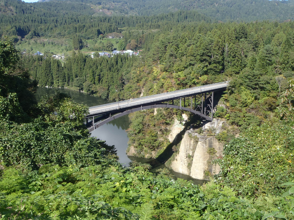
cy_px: 110
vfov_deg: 39.7
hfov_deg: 51.4
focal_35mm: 36
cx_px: 147
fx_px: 306
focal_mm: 6.53
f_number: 5
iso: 80
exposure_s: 1/200
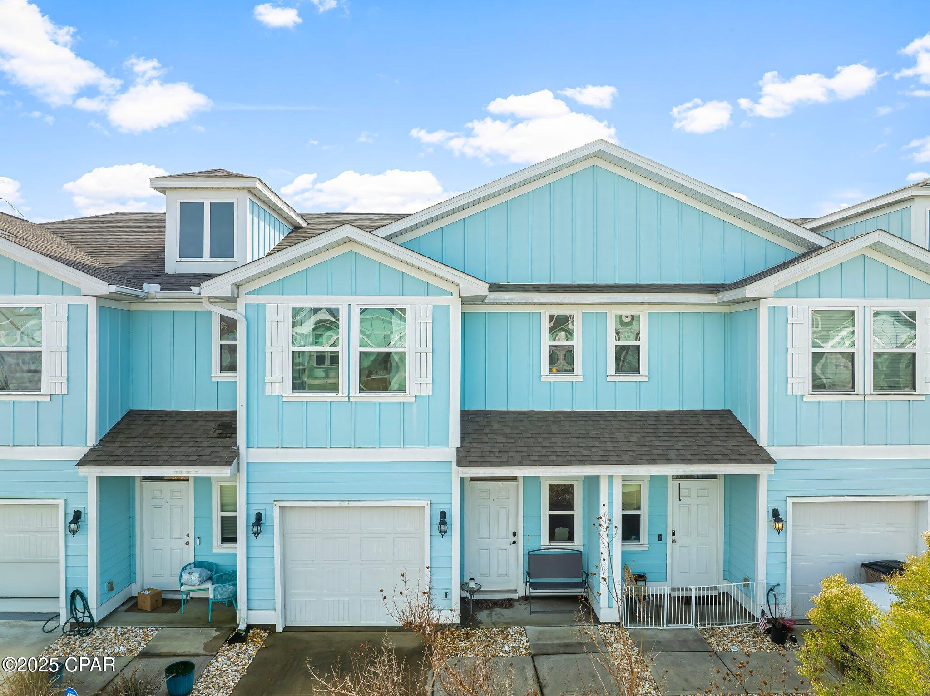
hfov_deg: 71.6
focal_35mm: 24
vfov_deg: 56.8
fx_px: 644
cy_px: 348
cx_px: 465
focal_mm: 12.3
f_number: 4.5
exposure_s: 1/500
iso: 100
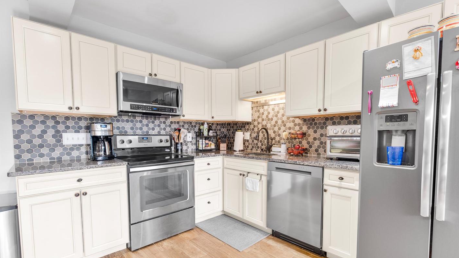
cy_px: 147
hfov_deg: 99.4
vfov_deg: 66.8
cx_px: 231
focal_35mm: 16
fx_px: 195
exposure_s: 1/10
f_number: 4
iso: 320
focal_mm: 10
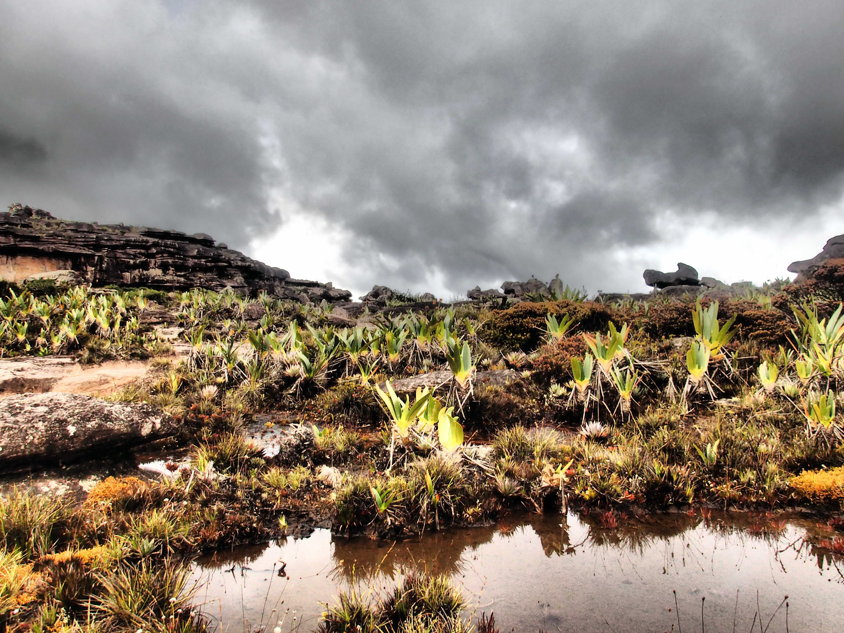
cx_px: 422
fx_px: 610
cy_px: 316
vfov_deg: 54.9
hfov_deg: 69.4
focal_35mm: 25
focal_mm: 4.5
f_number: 2.8
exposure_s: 1/500
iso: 100
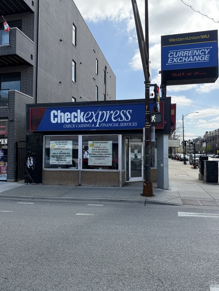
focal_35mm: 25
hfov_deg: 54.9
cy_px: 148
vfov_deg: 69.4
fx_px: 211
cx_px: 108
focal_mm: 6.76
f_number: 1.78
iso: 100
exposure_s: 1/2703
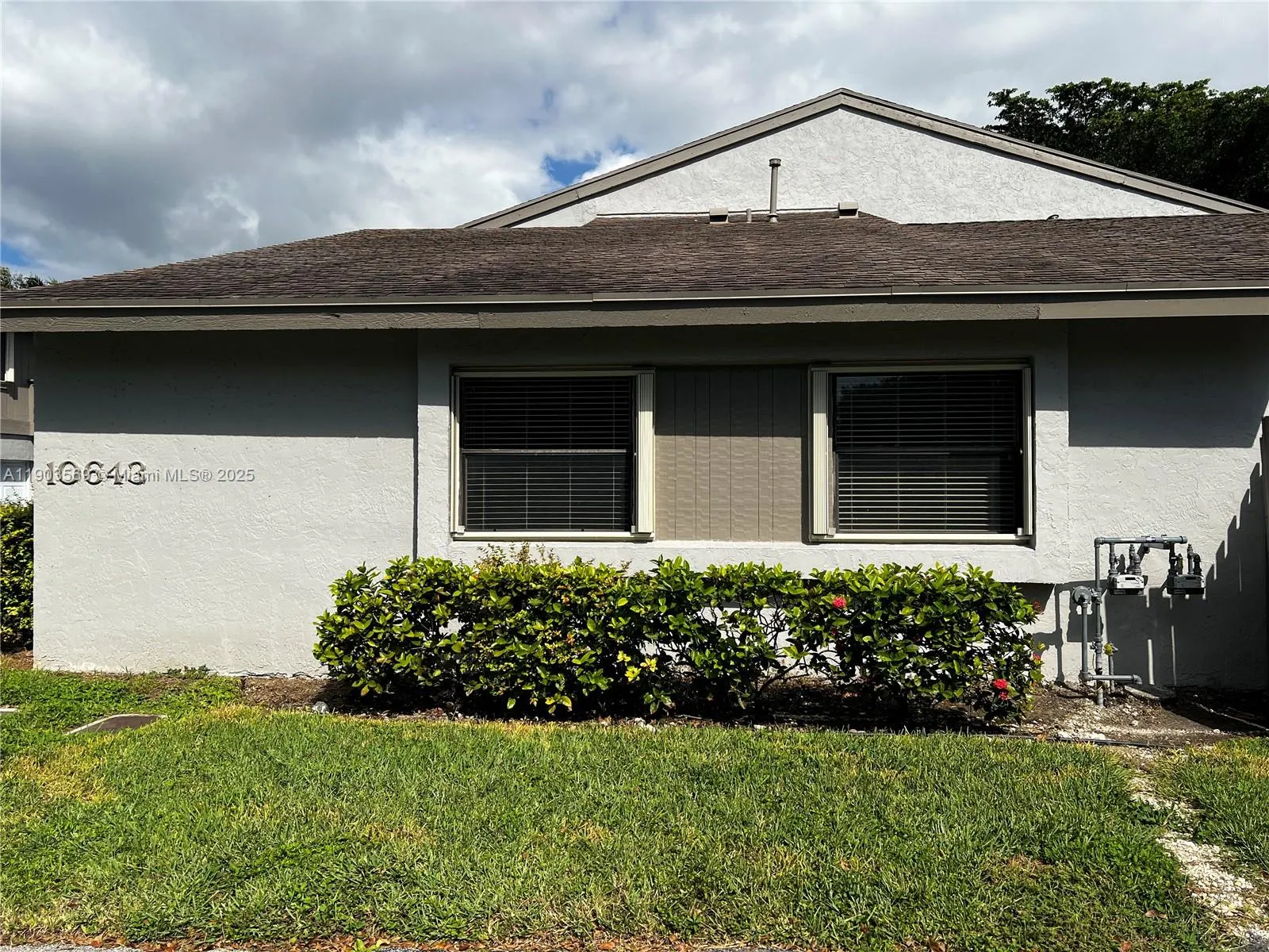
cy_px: 476
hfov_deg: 67.3
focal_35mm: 26
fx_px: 953
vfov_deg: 53.1
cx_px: 634
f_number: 1.5
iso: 50
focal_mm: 5.7
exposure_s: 1/5882
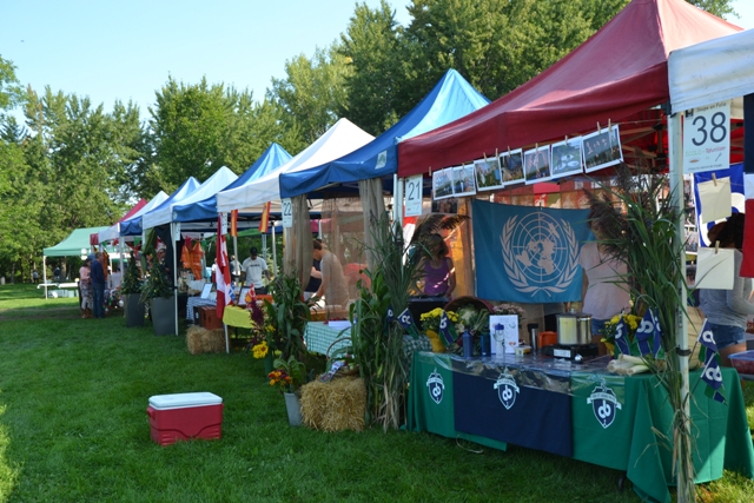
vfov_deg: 35.5
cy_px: 252
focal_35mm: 38
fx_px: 786
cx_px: 377
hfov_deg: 51.3
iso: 100
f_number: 5.6
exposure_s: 1/125
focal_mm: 25
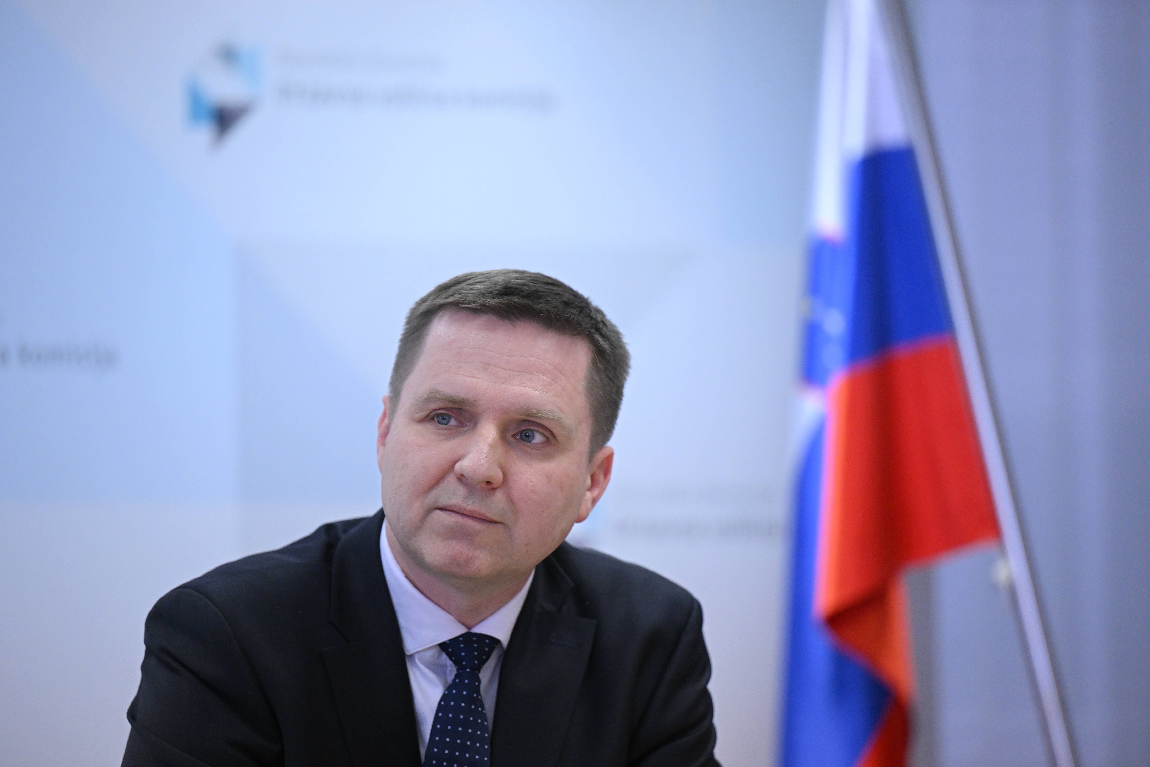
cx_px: 575
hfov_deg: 10.3
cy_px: 384
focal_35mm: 200
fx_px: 6388
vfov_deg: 6.9
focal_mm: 200
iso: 2000
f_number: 2.8
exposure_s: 1/500
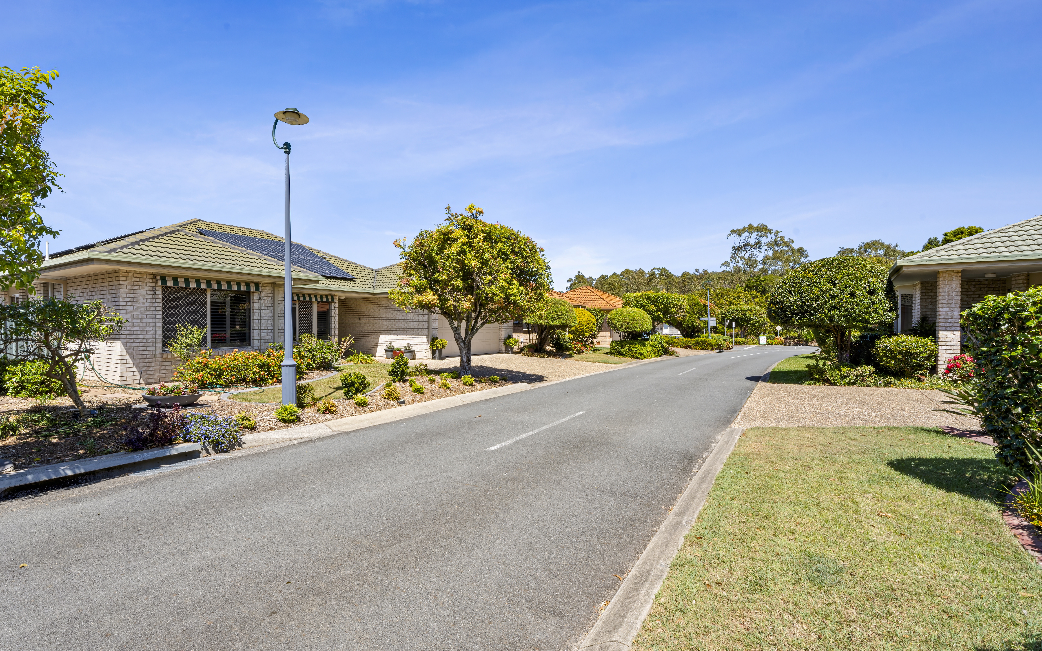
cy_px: 328
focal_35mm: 17
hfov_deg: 94.3
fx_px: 483
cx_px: 499
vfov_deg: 68.0
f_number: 16
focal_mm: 16
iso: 320
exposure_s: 1/60
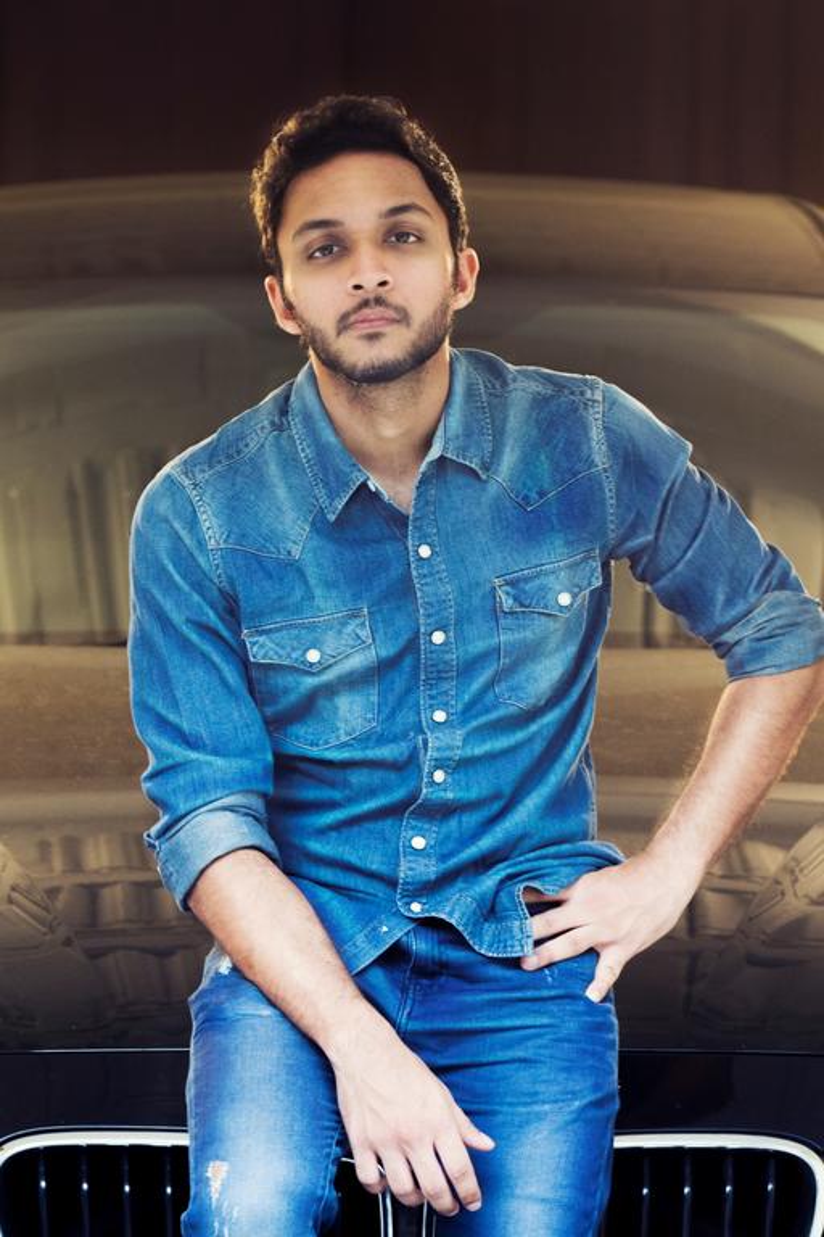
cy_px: 618
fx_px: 6591
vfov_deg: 10.7
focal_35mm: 192
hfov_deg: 7.2
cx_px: 412
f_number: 4.5
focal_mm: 128
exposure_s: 1/160
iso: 1000
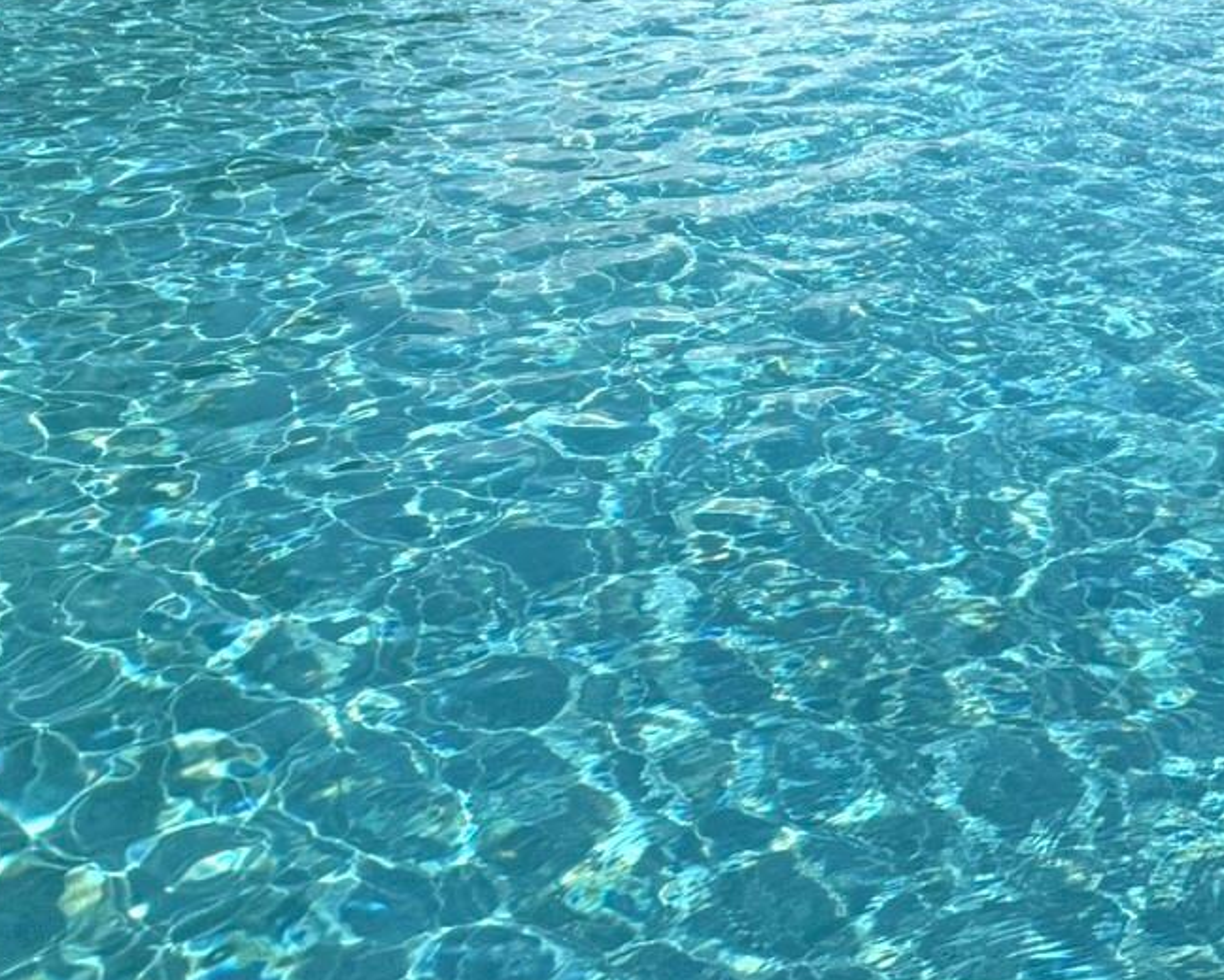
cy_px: -298
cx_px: 820
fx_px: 2682
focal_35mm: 74
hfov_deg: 25.6
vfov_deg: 19.1
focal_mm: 6.76
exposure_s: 1/8130
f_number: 1.78
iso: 80
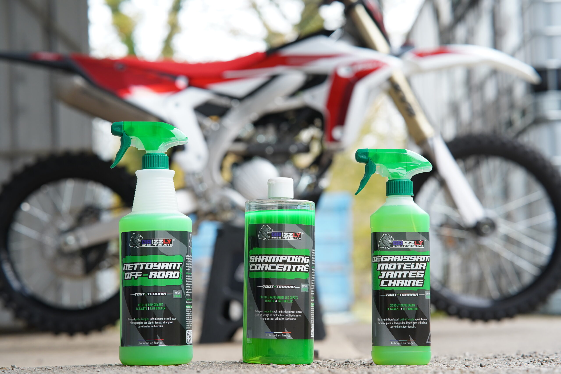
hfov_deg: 23.9
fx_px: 1325
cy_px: 187
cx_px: 280
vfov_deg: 16.1
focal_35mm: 85
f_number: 5.6
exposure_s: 1/100
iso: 640
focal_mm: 85
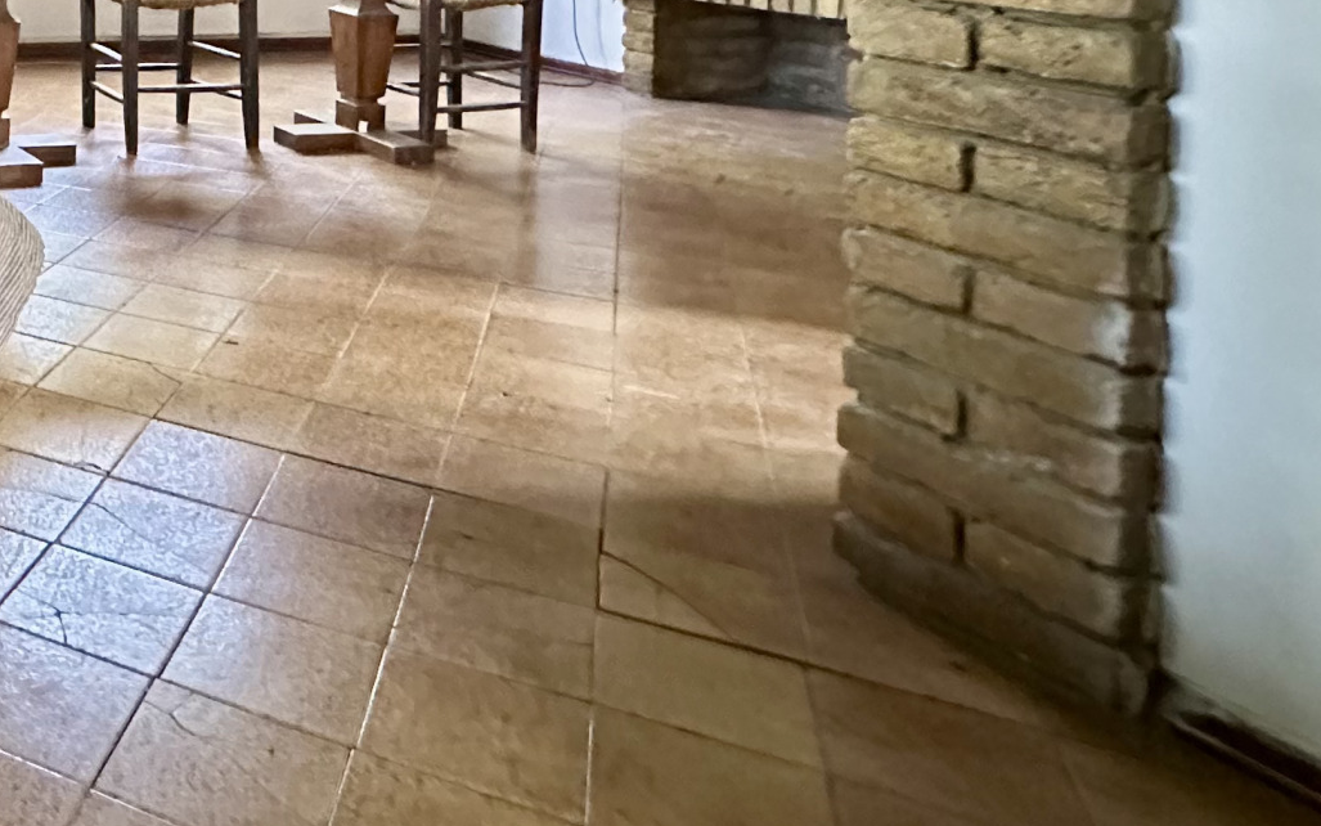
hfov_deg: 40.2
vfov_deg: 30.0
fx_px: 1332
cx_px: -203
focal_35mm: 37
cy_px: -136
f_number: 2.2
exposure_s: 1/40
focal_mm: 2.22
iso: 1250
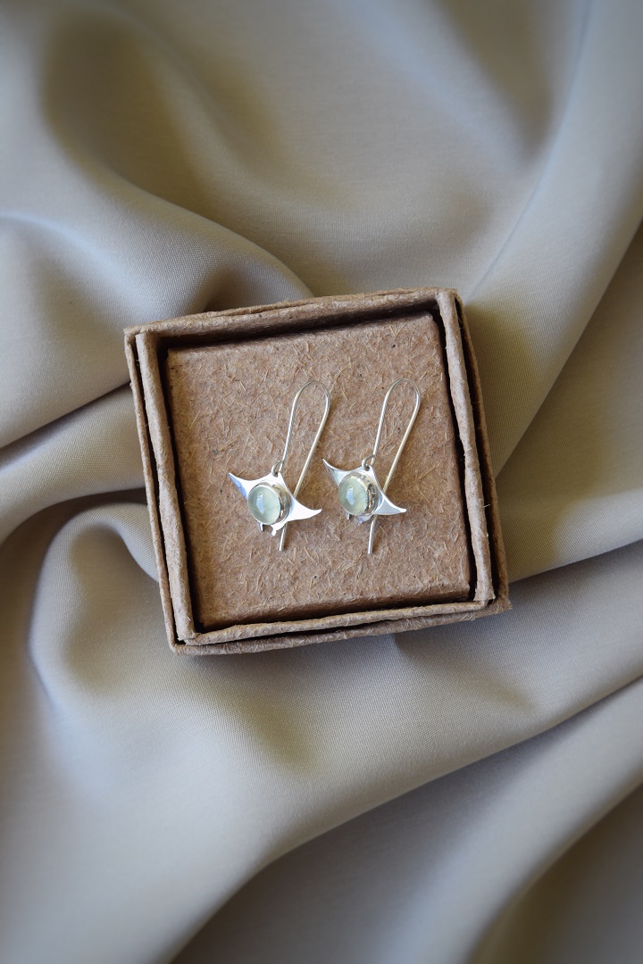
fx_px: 1808
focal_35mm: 68
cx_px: 322
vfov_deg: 29.9
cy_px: 482
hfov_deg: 20.2
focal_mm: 45
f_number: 6.3
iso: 400
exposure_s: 1/125
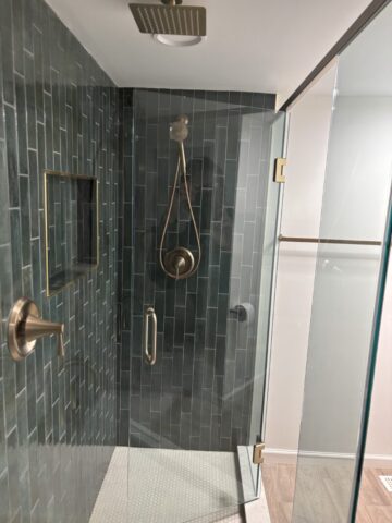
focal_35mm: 26
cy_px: 262
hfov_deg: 53.1
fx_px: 393
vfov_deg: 67.3
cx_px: 196
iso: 400
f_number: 1.6
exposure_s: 1/60
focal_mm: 5.96
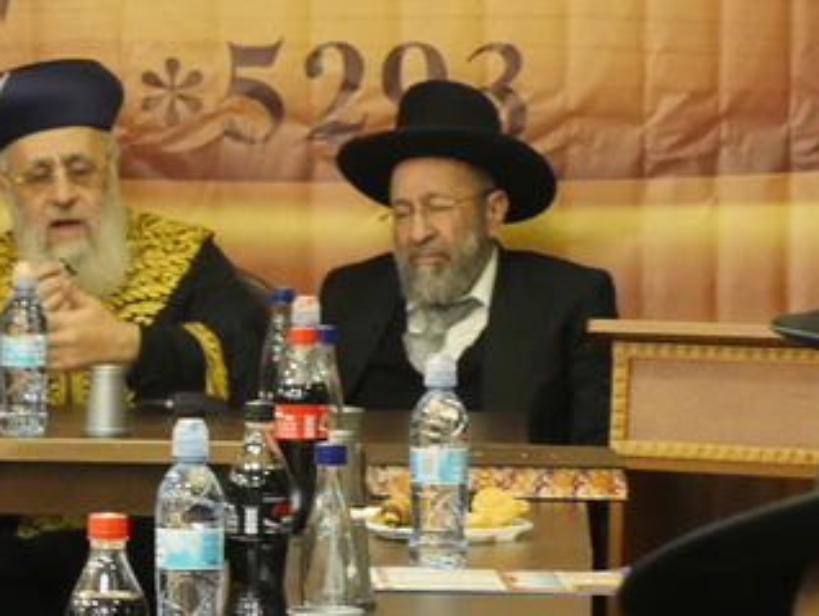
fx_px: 6038
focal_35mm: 255
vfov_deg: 5.8
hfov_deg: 7.7
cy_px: 487
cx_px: -75
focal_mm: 29
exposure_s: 1/60
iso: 1600
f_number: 3.2
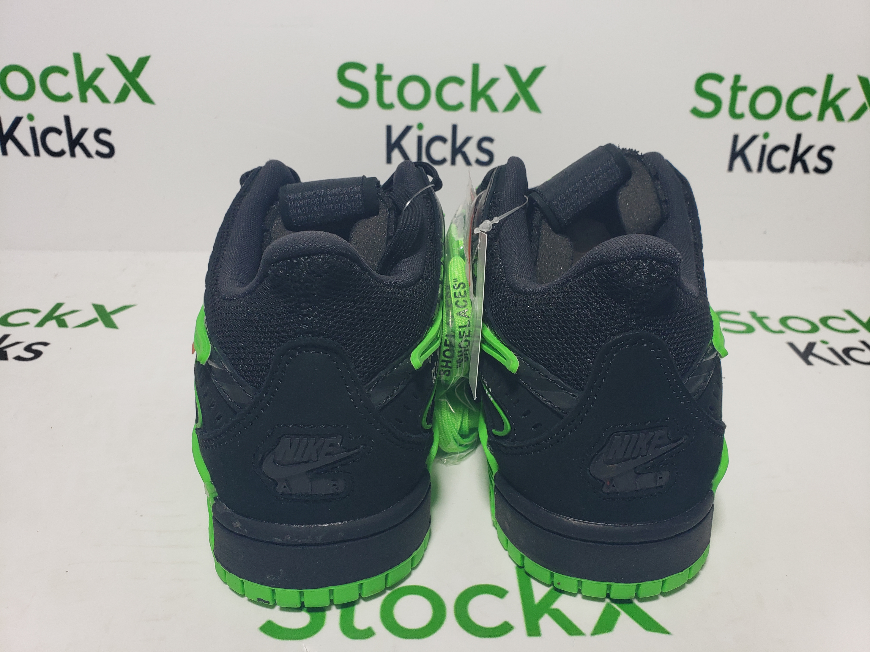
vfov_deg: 53.1
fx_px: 653
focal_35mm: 26
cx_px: 435
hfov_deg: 67.3
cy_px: 326
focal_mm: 4.3
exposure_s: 1/164
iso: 50
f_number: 2.4
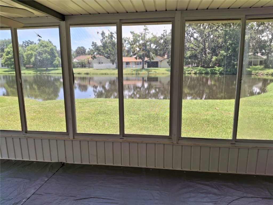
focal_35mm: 25
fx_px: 197
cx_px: 136
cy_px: 102
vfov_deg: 54.9
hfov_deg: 69.4
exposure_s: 1/230
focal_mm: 4.69
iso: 25
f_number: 1.8
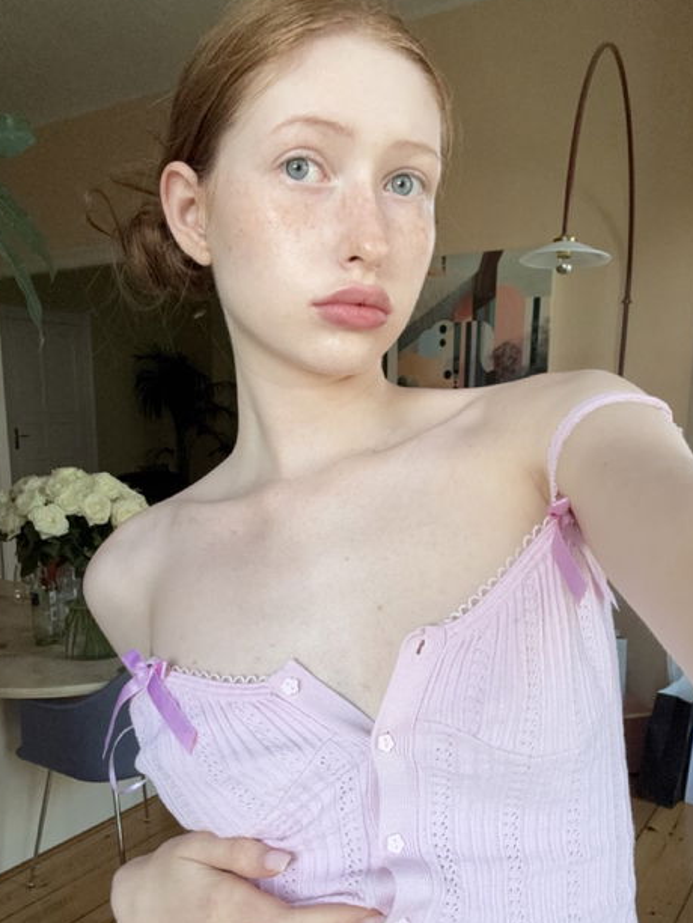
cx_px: 357
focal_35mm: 30
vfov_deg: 59.4
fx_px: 801
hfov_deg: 46.8
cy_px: 556
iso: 64
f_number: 1.9
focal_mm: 2.69
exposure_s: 1/121
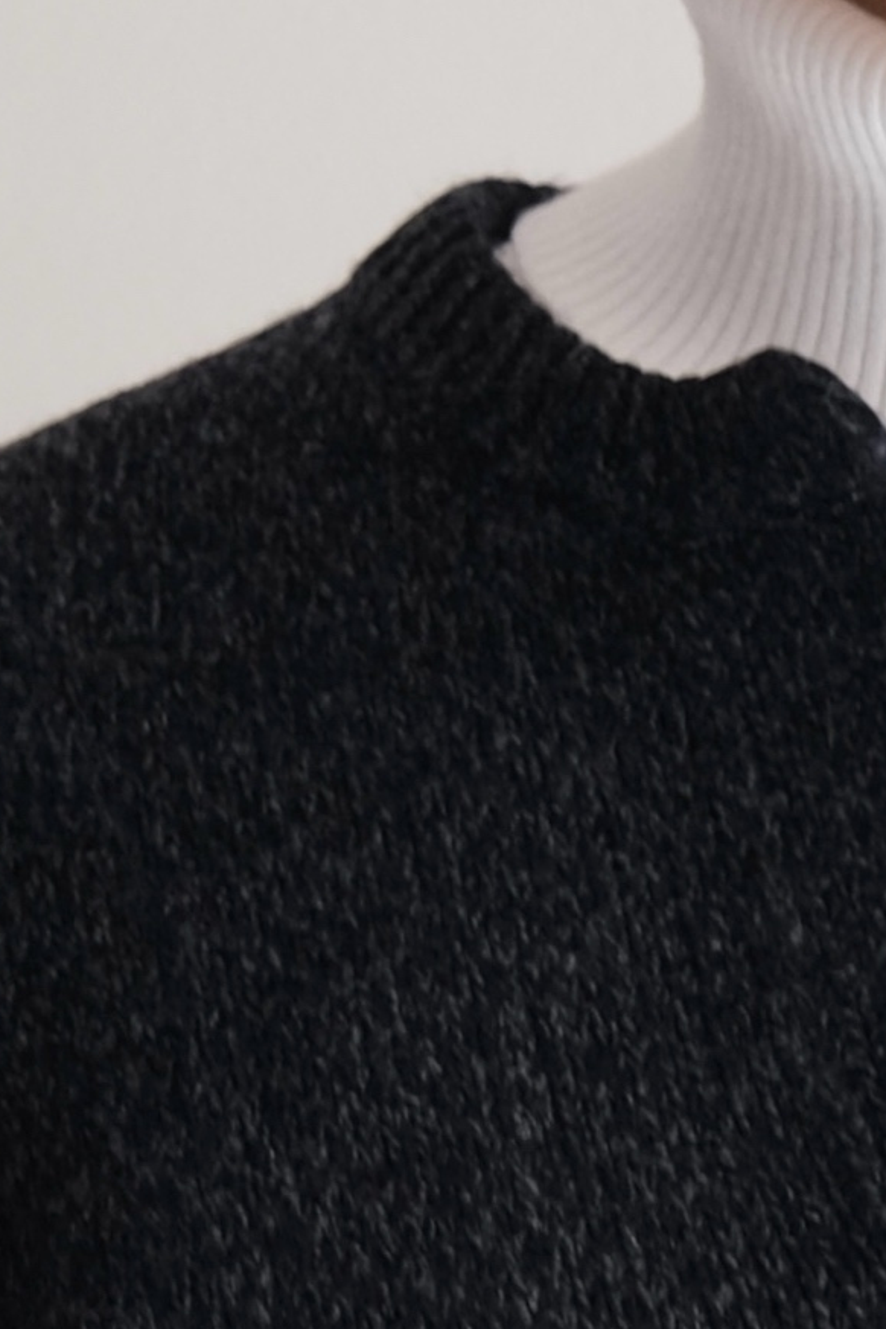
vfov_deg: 8.3
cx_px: 1049
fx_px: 8601
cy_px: 2870
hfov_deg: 5.9
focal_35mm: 233
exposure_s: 1/90
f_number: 2.2
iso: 320
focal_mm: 35
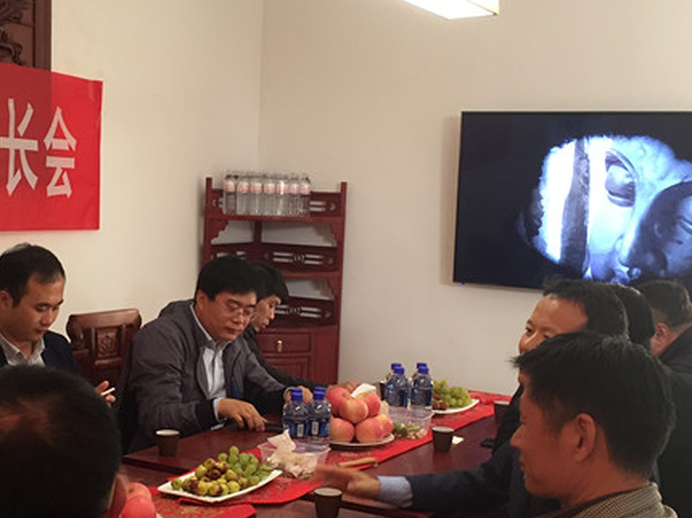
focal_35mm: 54
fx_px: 1079
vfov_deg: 26.9
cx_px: 241
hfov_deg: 35.3
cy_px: 330
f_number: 2.2
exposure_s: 1/33
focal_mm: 4.15
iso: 160
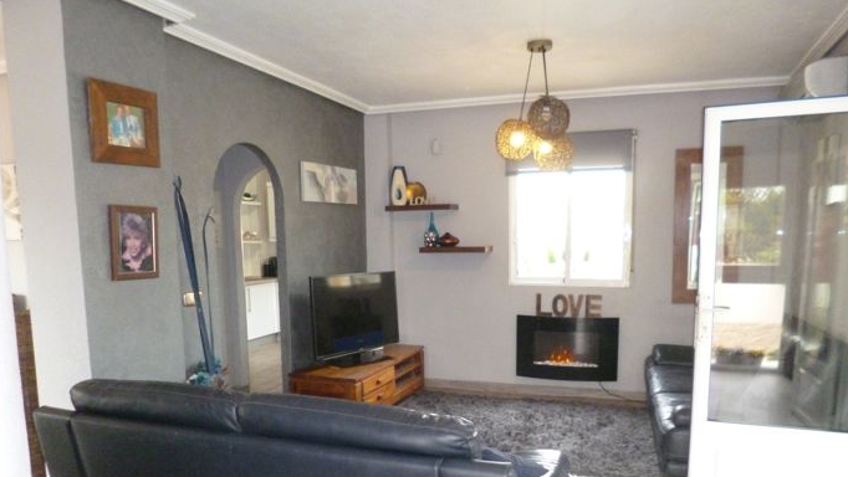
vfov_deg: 42.2
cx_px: 425
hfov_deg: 69.8
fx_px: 607
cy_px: 325
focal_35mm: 27
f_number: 2.5
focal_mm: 4.3
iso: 500
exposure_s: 1/60
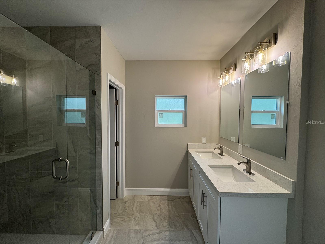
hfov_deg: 102.1
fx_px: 131
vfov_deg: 85.7
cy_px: 122
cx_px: 162
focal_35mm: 14
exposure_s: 1/120
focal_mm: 2.22
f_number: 2.2
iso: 80
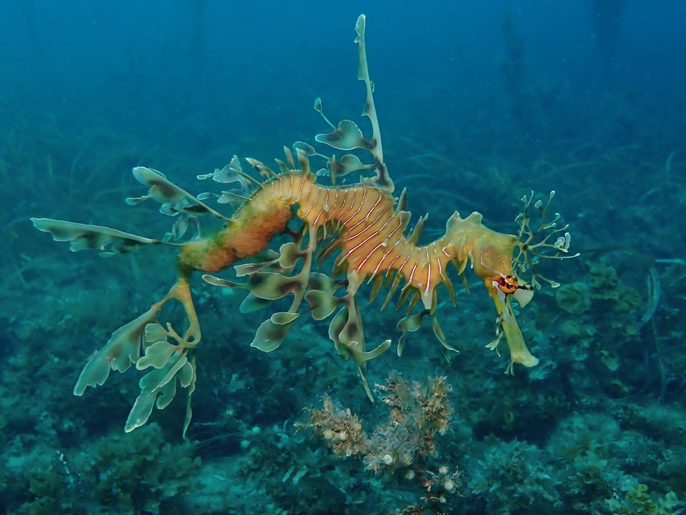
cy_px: 258
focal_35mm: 32
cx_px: 343
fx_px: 634
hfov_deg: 56.8
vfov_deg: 44.2
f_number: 3.2
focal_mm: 5.79
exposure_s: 1/125
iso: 125
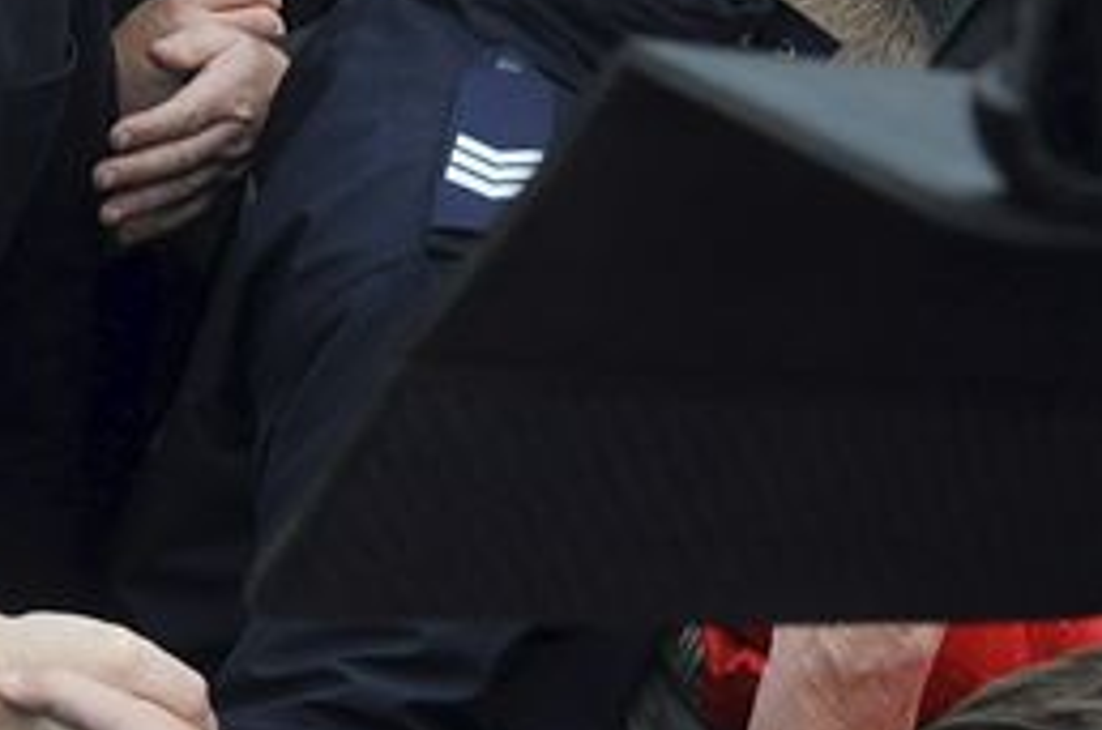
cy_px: 113
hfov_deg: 20.2
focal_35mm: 89
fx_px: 2719
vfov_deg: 15.2
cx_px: -478
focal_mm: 18
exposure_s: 1/250
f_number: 8
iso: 800
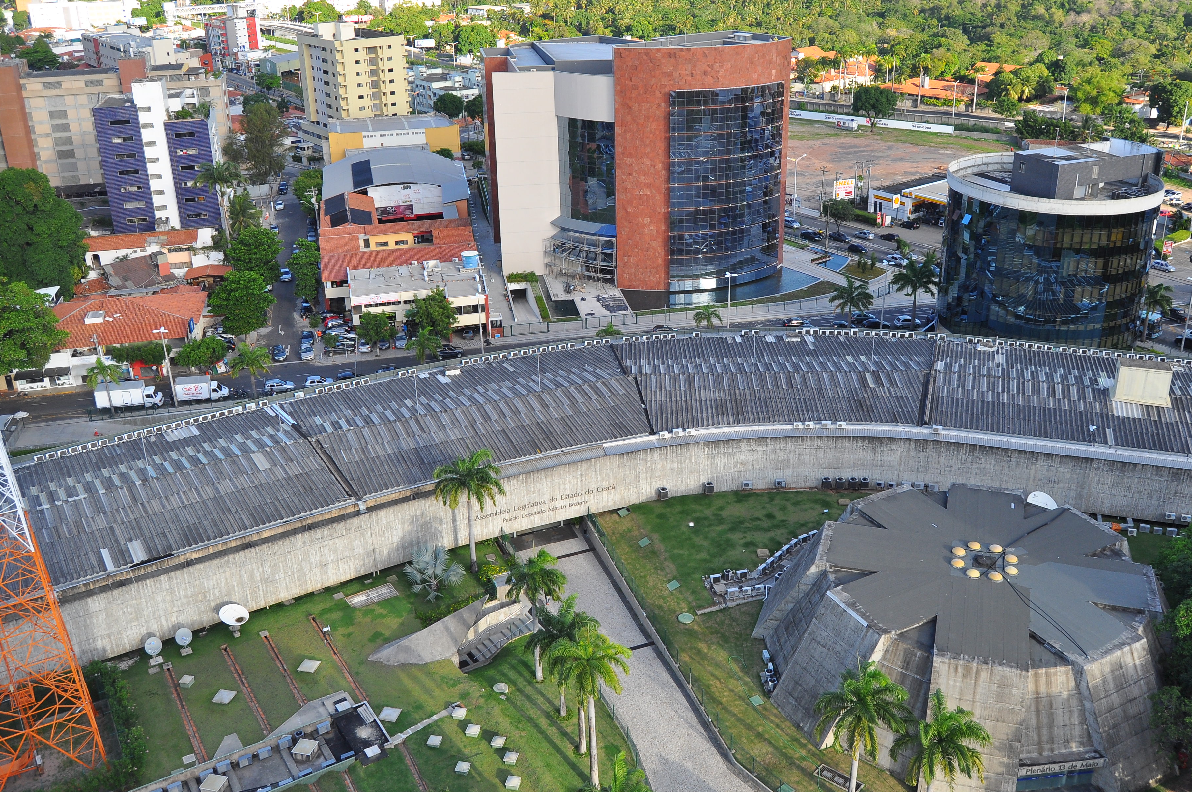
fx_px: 1058
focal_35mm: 32
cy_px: 362
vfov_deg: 41.0
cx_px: 645
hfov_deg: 58.7
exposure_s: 1/500
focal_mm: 18
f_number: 5.6
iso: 250
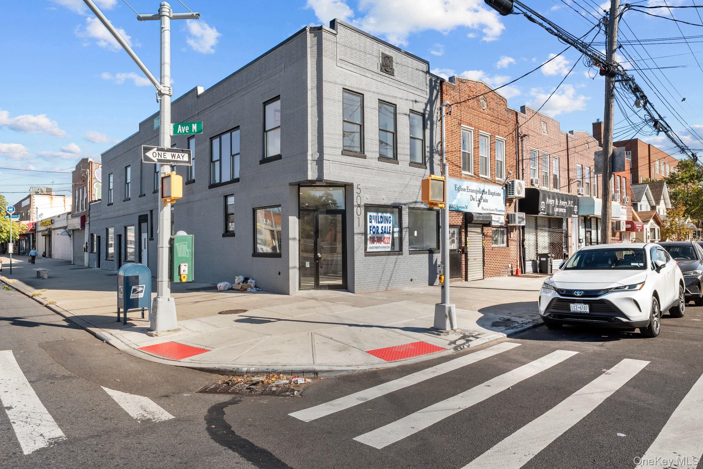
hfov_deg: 81.2
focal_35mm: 21
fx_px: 410
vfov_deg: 59.5
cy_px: 234
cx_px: 352
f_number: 10
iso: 125
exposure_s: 1/160
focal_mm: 14
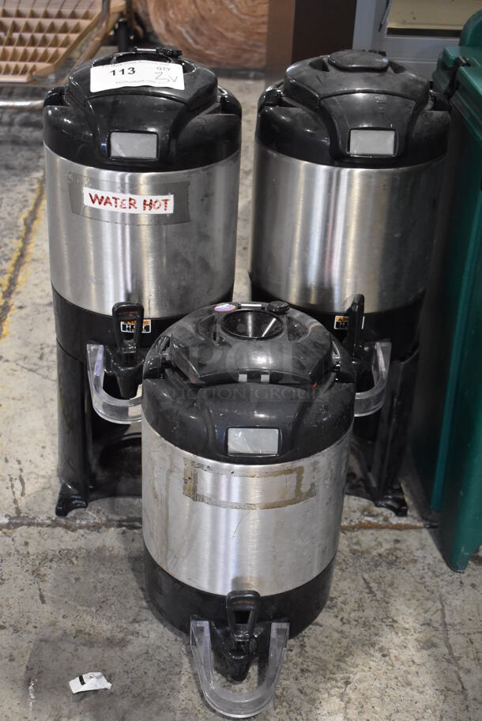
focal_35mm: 51
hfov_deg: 26.5
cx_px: 241
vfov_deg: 38.9
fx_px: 1023
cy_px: 360
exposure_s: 1/125
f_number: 4.5
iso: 3200
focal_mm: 34
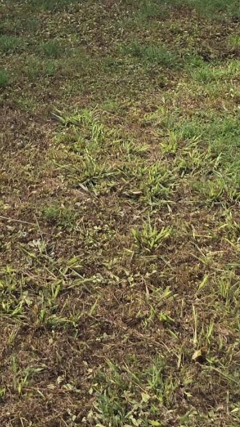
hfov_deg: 13.1
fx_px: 1041
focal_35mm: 92
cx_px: 29
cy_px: -161
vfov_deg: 20.7
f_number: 1.8
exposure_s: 1/952
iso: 20
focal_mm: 3.99
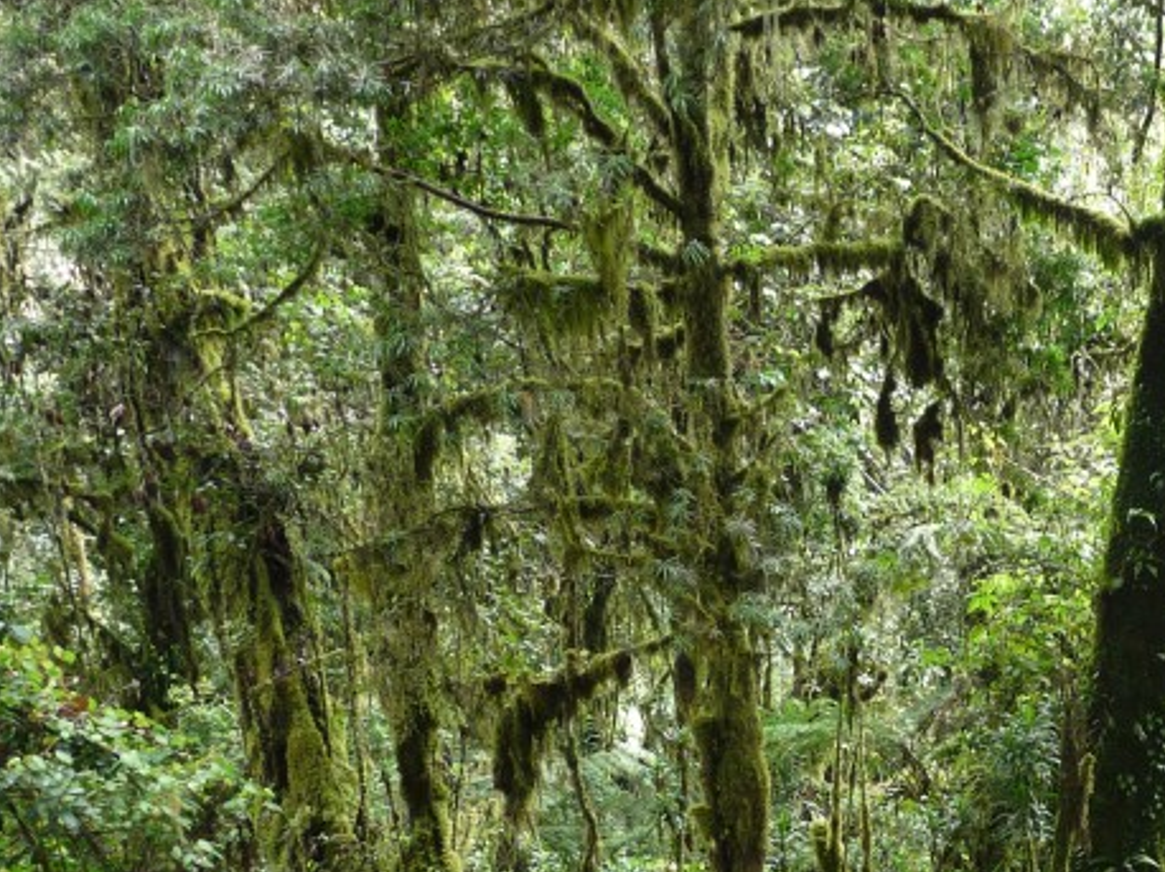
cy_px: 938
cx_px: 1051
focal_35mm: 59
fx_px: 1985
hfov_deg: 31.2
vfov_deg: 23.4
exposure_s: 1/40
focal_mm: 4.8
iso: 100
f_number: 2.8
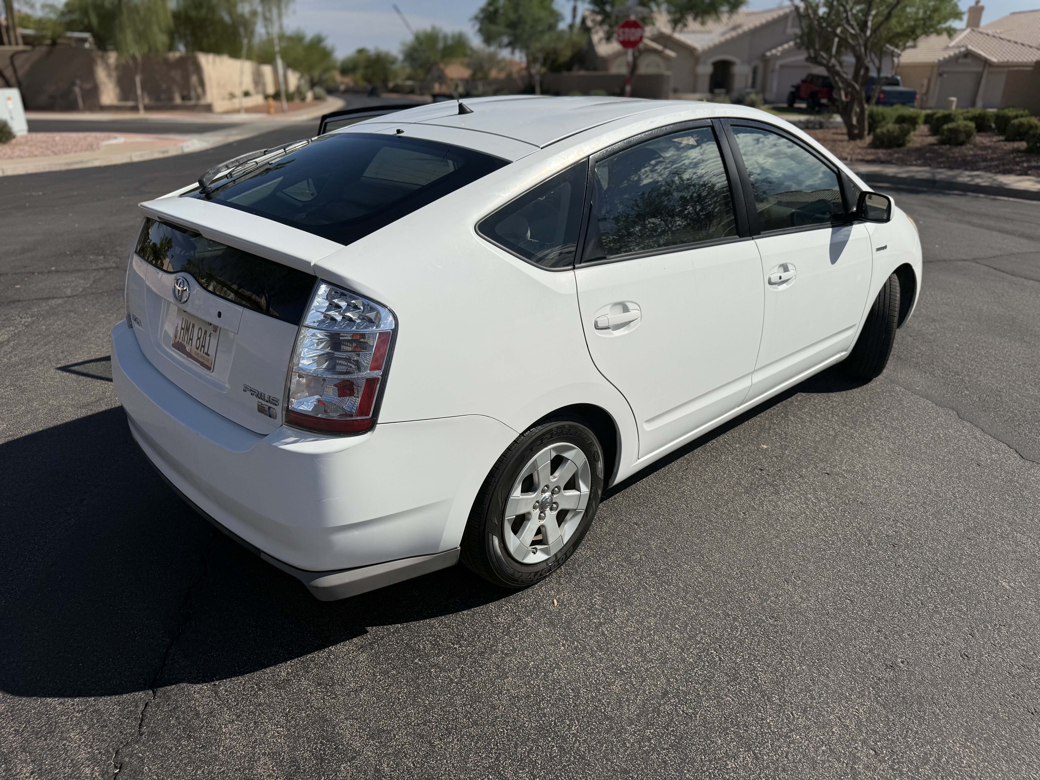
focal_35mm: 24
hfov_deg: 71.6
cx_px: 520
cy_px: 390
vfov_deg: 56.8
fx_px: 721
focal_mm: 6.76
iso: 80
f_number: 1.78
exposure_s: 1/11905
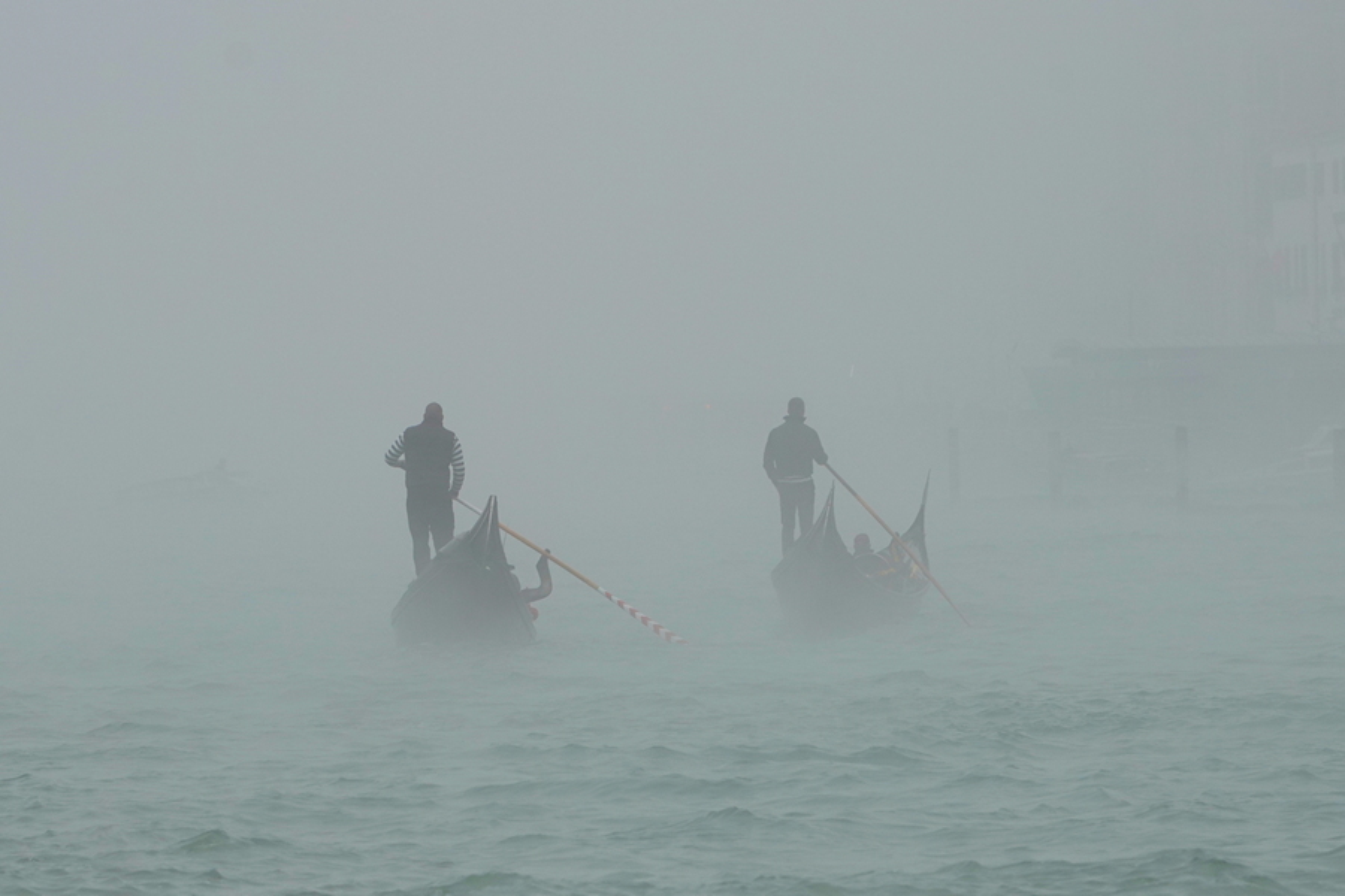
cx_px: 672
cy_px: 448
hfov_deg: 10.3
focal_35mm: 200
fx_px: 7472
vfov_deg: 6.9
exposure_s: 1/500
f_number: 8
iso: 400
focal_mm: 200
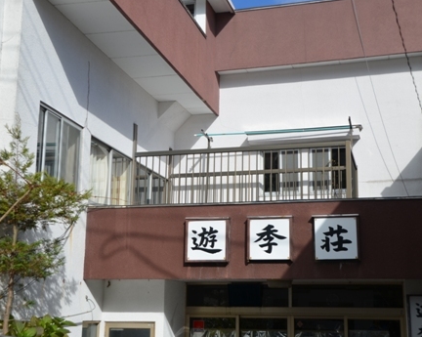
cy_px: 170
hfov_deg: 34.2
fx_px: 686
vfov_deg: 27.6
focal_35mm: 55
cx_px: 225
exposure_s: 1/320
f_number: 9
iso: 100
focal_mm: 32
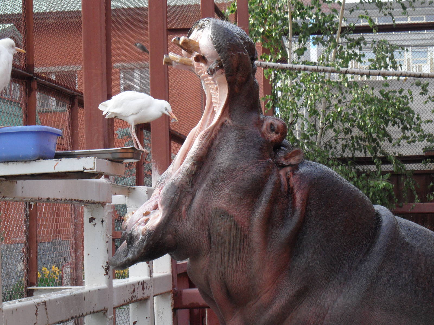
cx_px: 217
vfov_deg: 12.3
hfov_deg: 16.4
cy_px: 162
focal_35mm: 120
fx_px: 1505
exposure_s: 1/125
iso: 200
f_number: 4.4
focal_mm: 20
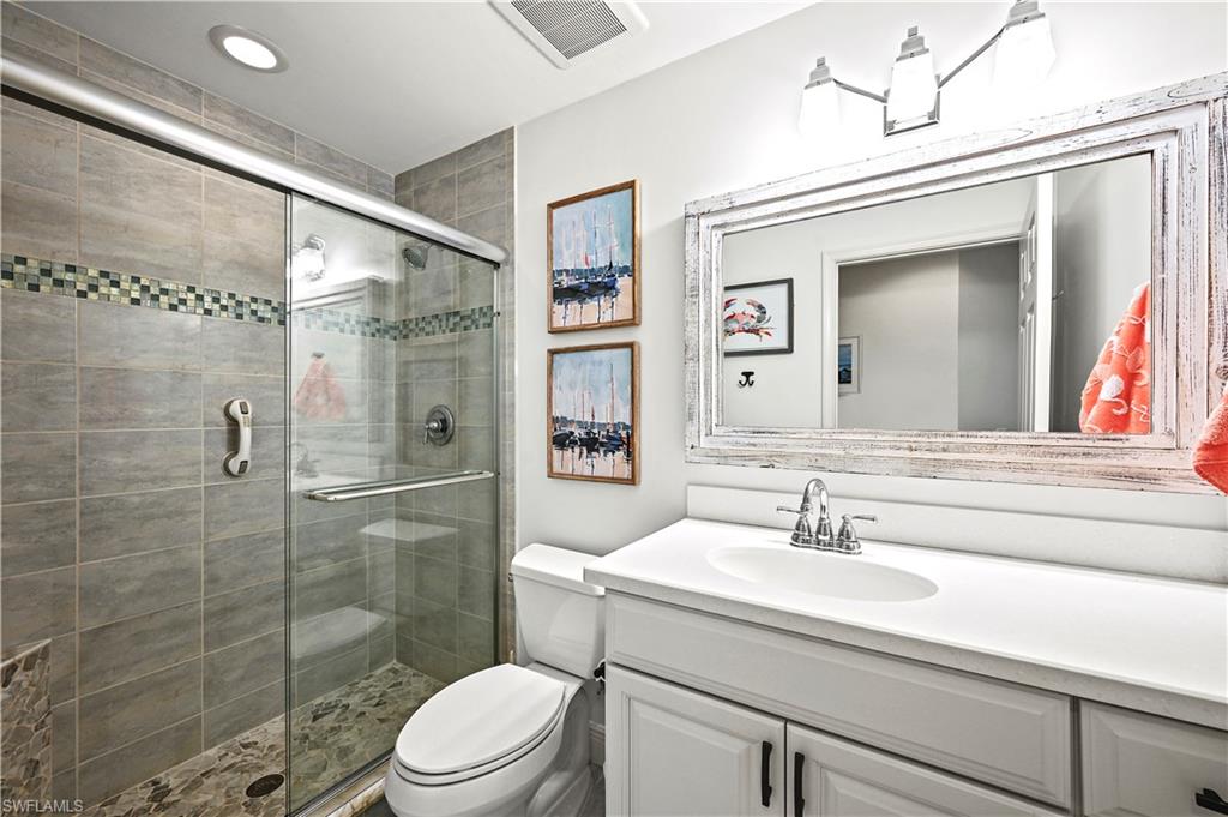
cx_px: 614
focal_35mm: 14
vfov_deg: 81.1
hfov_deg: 104.3
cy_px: 408
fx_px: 477
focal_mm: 14
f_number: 8
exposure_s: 1/2.5
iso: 100
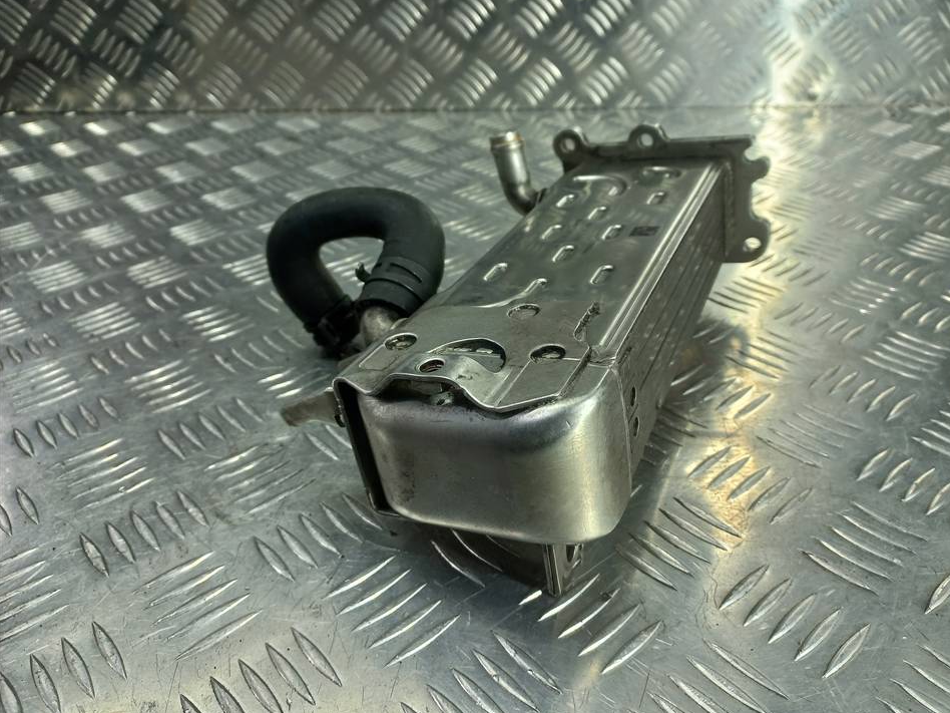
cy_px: 349
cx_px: 510
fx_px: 741
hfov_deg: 65.2
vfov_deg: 51.4
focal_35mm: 27
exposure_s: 1/50
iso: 40
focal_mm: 4.6
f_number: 1.8
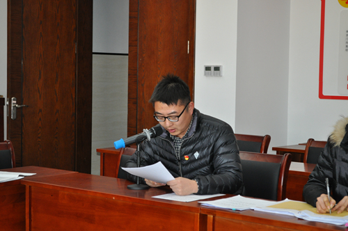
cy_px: 116
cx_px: 174
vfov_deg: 16.5
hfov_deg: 24.6
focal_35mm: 82
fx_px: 796
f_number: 5.6
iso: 800
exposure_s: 1/60
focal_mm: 55
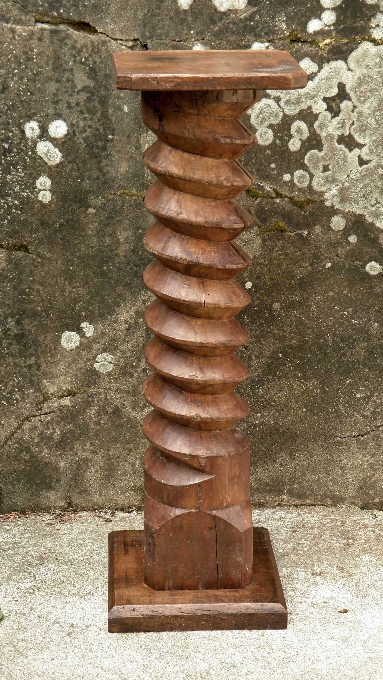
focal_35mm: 75
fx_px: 1354
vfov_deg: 28.2
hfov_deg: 16.1
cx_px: 214
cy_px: 337
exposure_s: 1/50
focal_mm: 12.2
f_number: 4.3
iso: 125
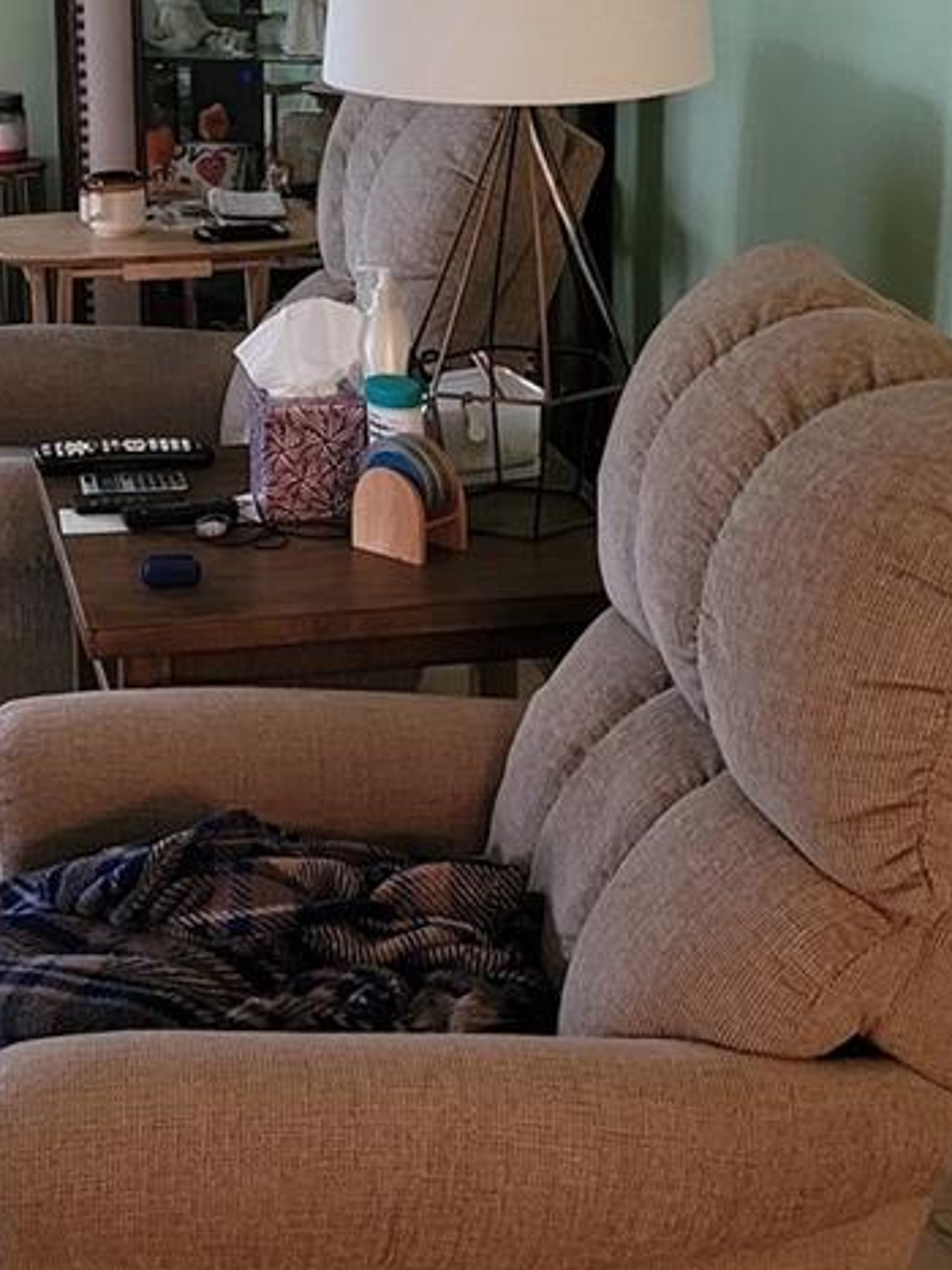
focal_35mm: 72
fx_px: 2641
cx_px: 286
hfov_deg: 20.3
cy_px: 430
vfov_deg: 26.9
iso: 500
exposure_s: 1/40
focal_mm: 5.9
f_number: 2
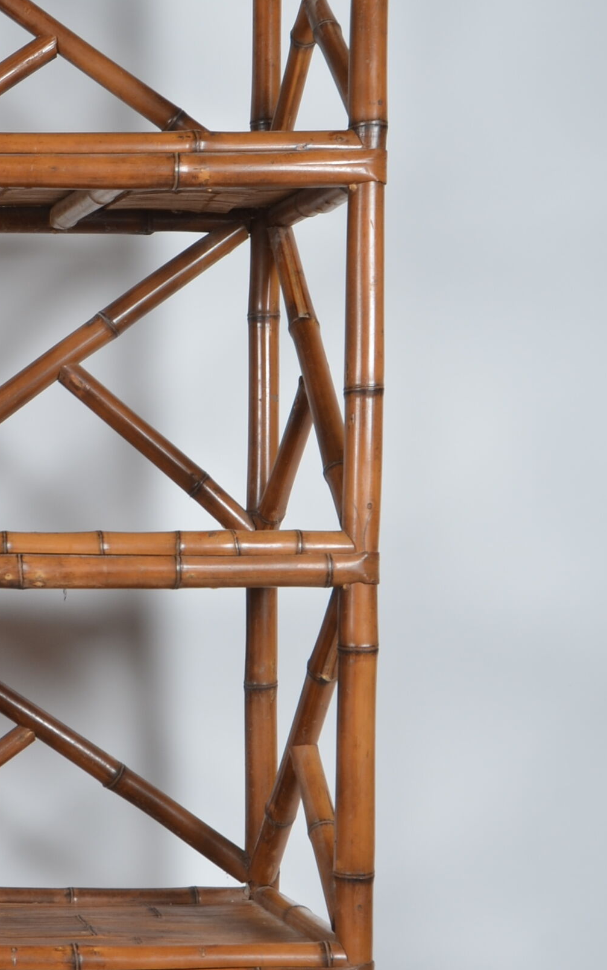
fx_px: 2038
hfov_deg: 16.3
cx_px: -110
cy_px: 523
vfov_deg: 26.8
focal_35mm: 77
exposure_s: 1/125
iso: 100
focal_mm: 22
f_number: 11
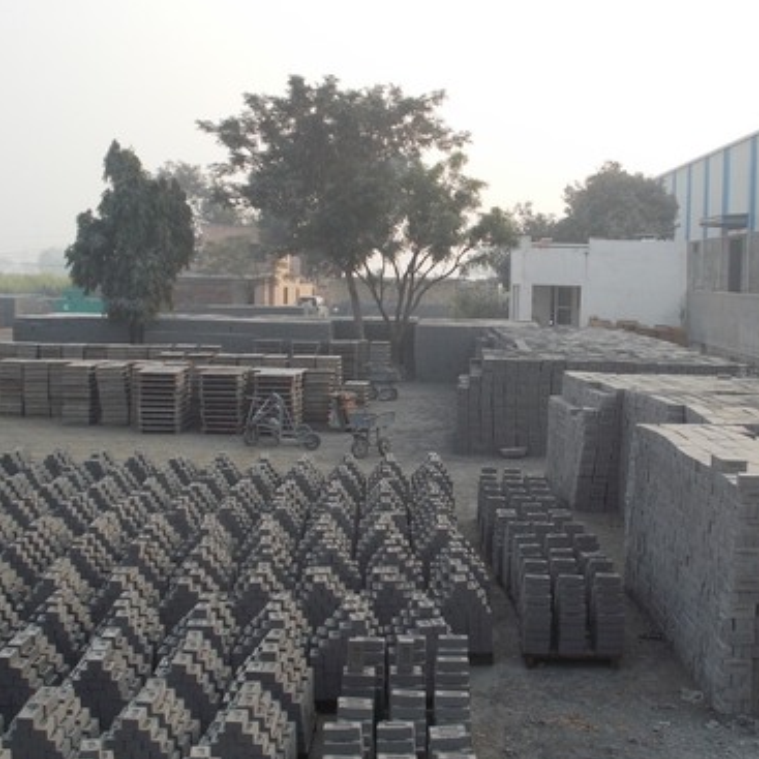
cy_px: 384
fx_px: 1315
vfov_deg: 32.2
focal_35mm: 53
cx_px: 480
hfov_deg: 32.0
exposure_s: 1/200
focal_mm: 7.9
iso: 80
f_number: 4.2
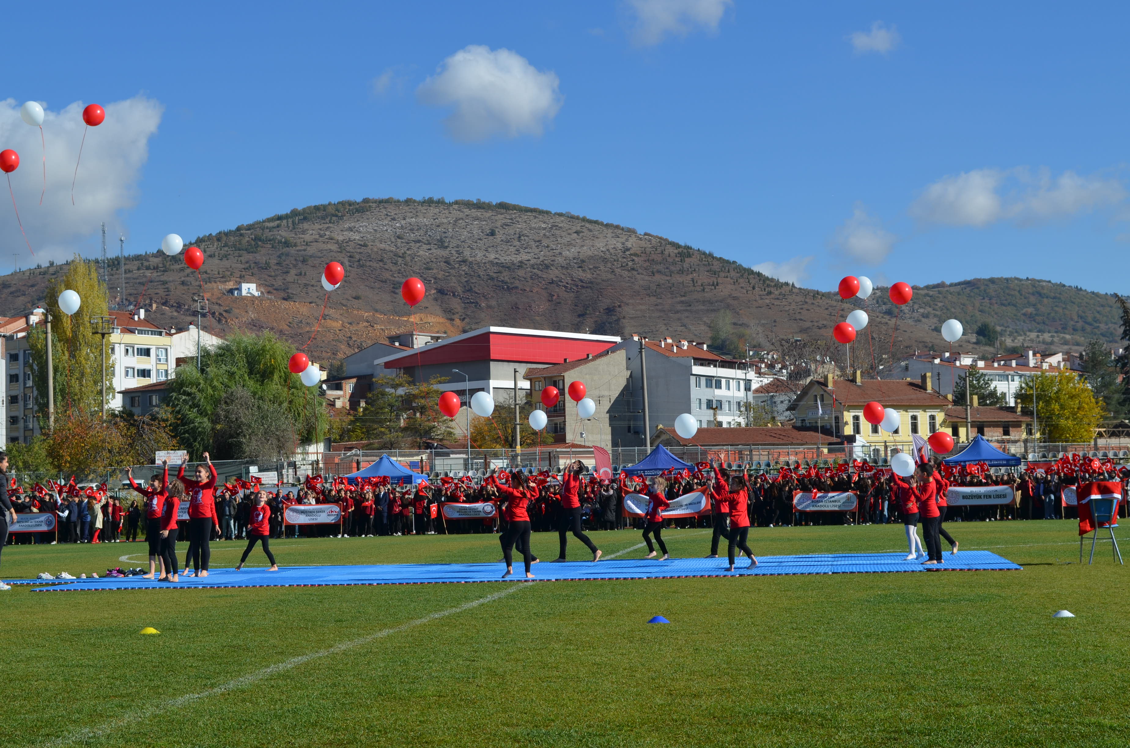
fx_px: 1879
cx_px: 565
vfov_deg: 22.5
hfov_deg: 33.5
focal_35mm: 60
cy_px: 374
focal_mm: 40
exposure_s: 1/320
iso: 100
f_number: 9
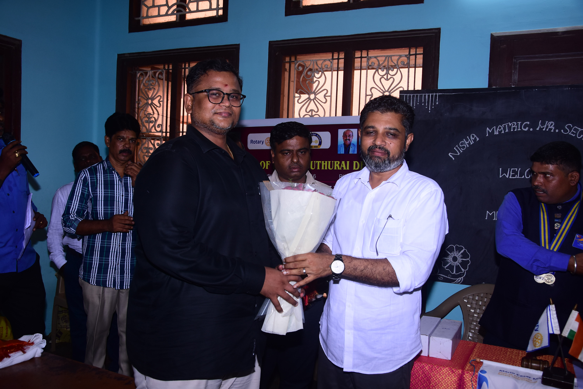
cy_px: 194
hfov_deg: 57.2
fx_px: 534
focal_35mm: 33
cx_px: 292
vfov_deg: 40.0
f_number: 6.3
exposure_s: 1/125
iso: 640
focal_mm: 22
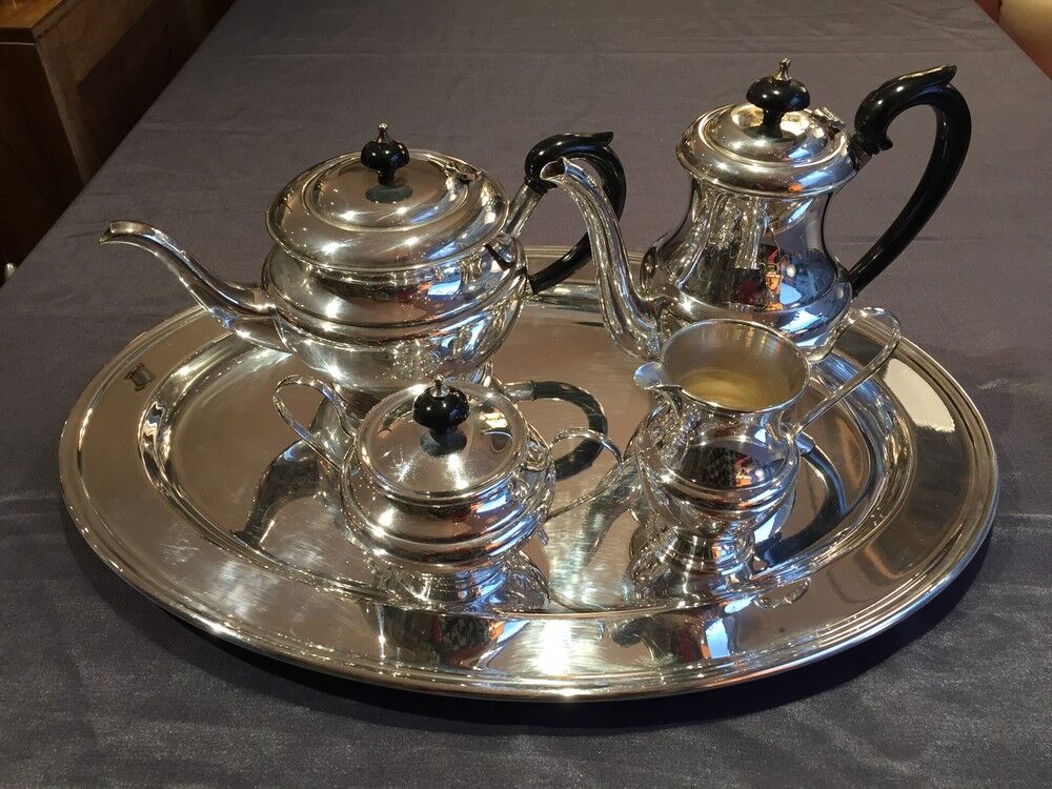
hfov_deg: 61.7
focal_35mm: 29
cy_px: 394
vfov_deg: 48.2
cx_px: 526
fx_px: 881
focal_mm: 4.15
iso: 64
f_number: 2.2
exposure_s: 1/33
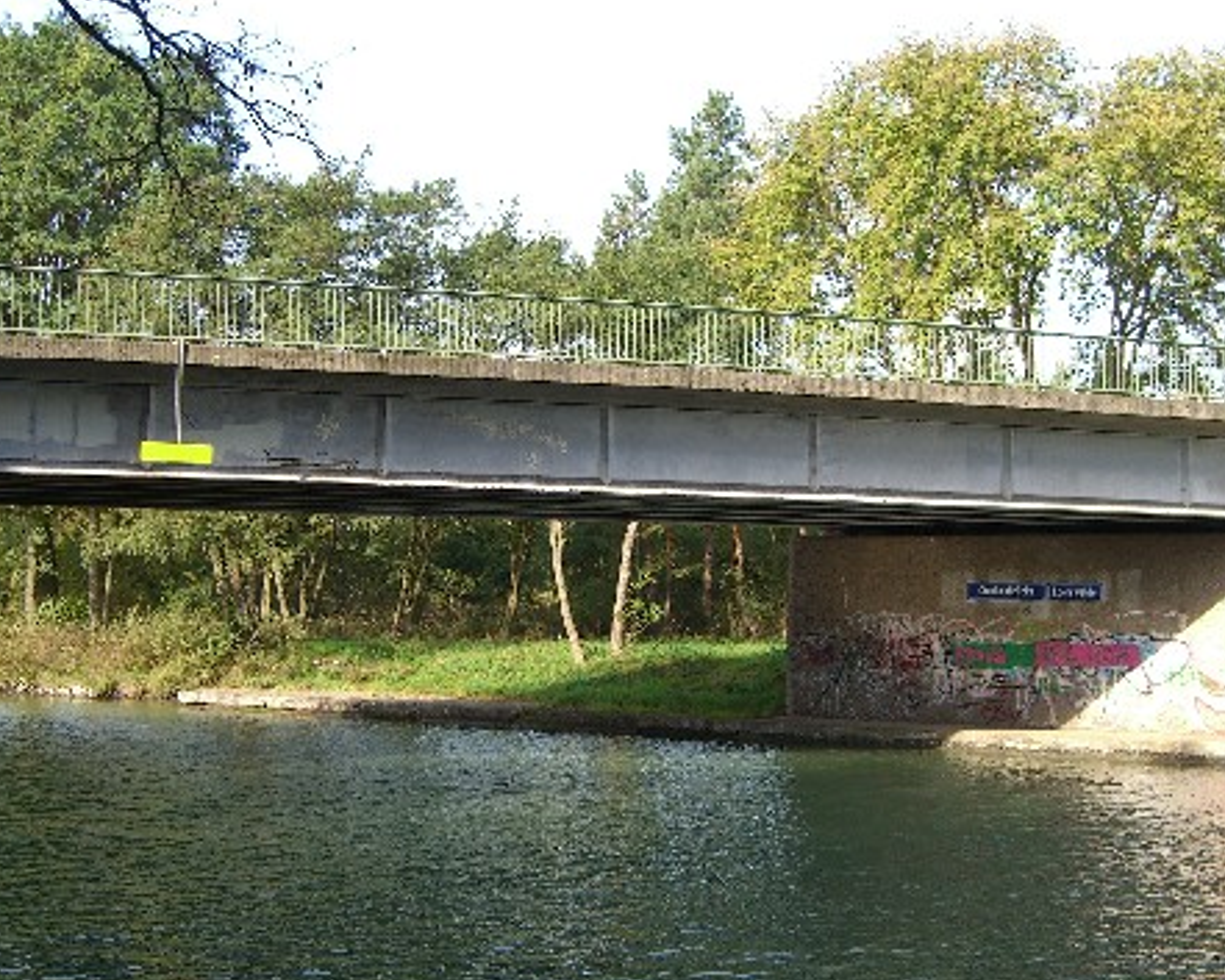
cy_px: 598
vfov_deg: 30.7
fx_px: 1777
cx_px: 588
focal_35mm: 49
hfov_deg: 38.0
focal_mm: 7.9
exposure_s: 1/320
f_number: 2.8
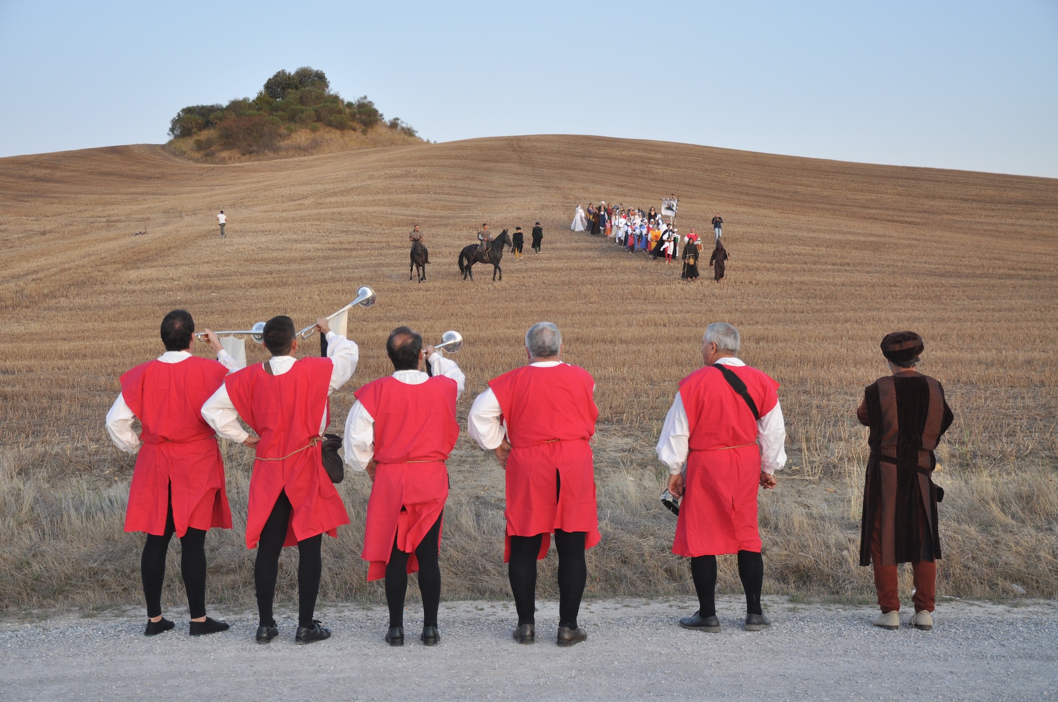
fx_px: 1497
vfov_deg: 26.4
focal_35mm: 51
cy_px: 351
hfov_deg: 38.9
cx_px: 529
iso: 400
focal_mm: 34
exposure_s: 1/80
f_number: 4.5
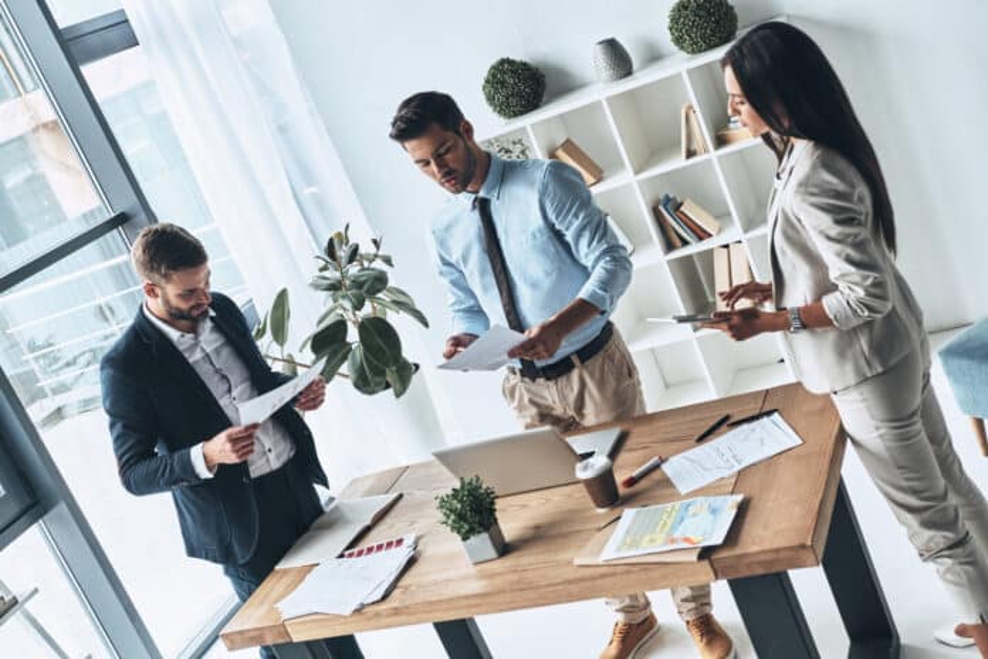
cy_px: 330
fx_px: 1235
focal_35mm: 45
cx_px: 494
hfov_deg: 43.6
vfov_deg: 29.9
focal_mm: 45
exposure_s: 1/160
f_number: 3.5
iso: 640
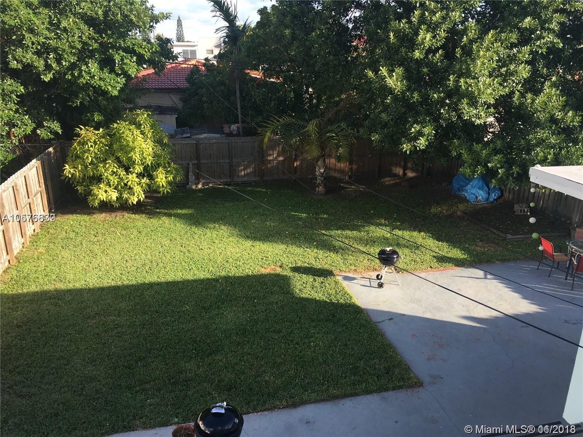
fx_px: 488
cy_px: 218
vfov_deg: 48.2
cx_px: 292
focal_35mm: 29
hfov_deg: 61.7
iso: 25
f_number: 2.2
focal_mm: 4.15
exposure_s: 1/356
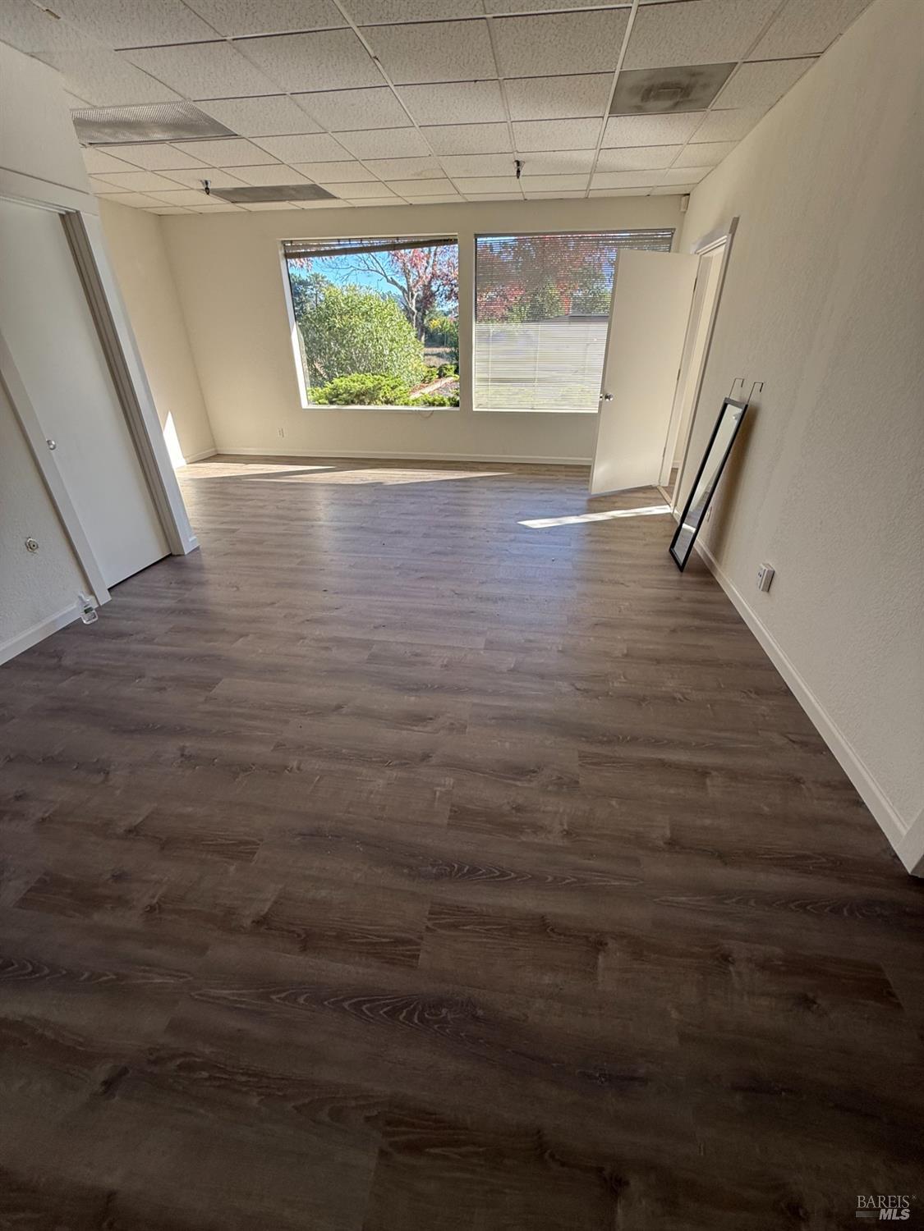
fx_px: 498
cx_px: 462
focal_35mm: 14
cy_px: 616
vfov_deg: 102.1
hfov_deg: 85.7
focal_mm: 2.22
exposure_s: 1/112
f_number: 2.2
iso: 50
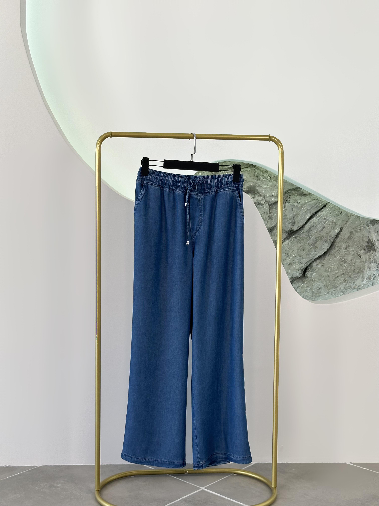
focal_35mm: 48
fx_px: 701
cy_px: 253
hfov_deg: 30.3
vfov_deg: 39.7
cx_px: 190
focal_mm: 6.86
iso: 50
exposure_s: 1/221
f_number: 1.78
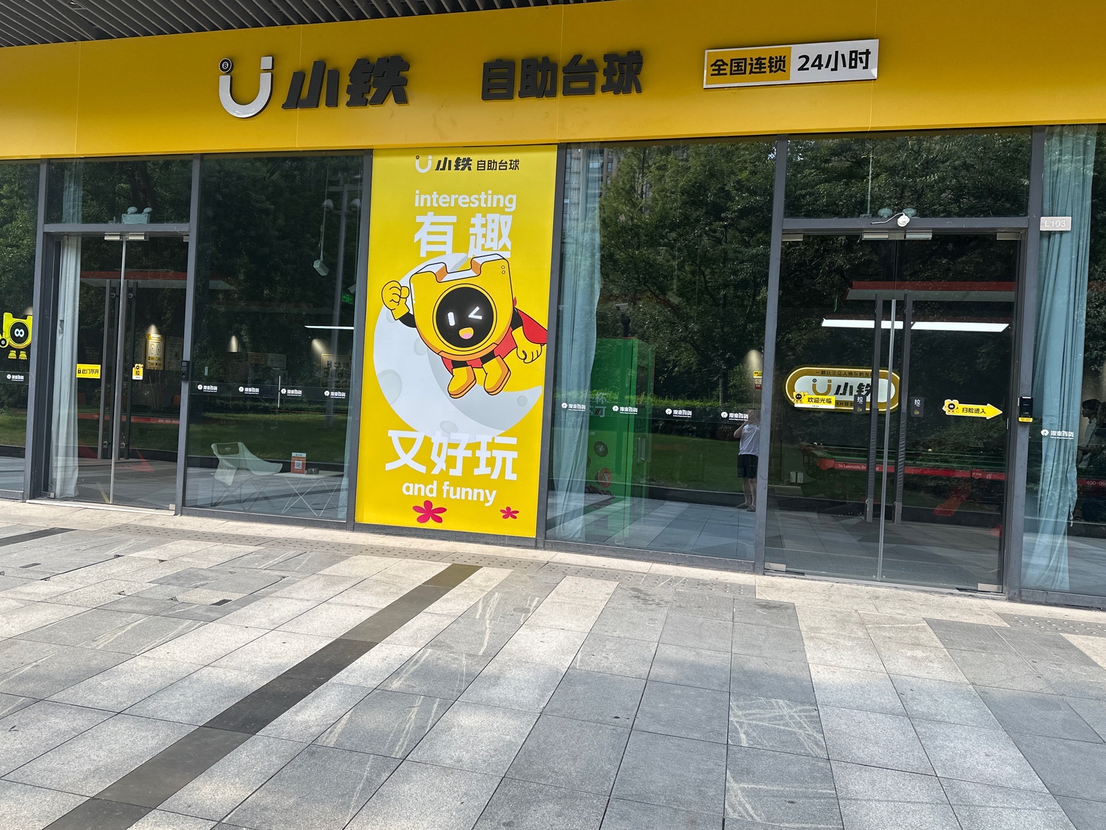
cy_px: 394
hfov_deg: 67.2
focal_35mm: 26
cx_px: 516
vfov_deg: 53.1
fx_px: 831
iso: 80
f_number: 1.78
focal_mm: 6.86
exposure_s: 1/699
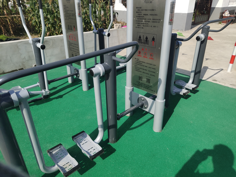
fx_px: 205
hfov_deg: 60.0
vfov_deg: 46.8
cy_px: 88
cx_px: 118
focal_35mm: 30
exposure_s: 1/2313
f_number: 1.79
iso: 50
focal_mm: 4.35
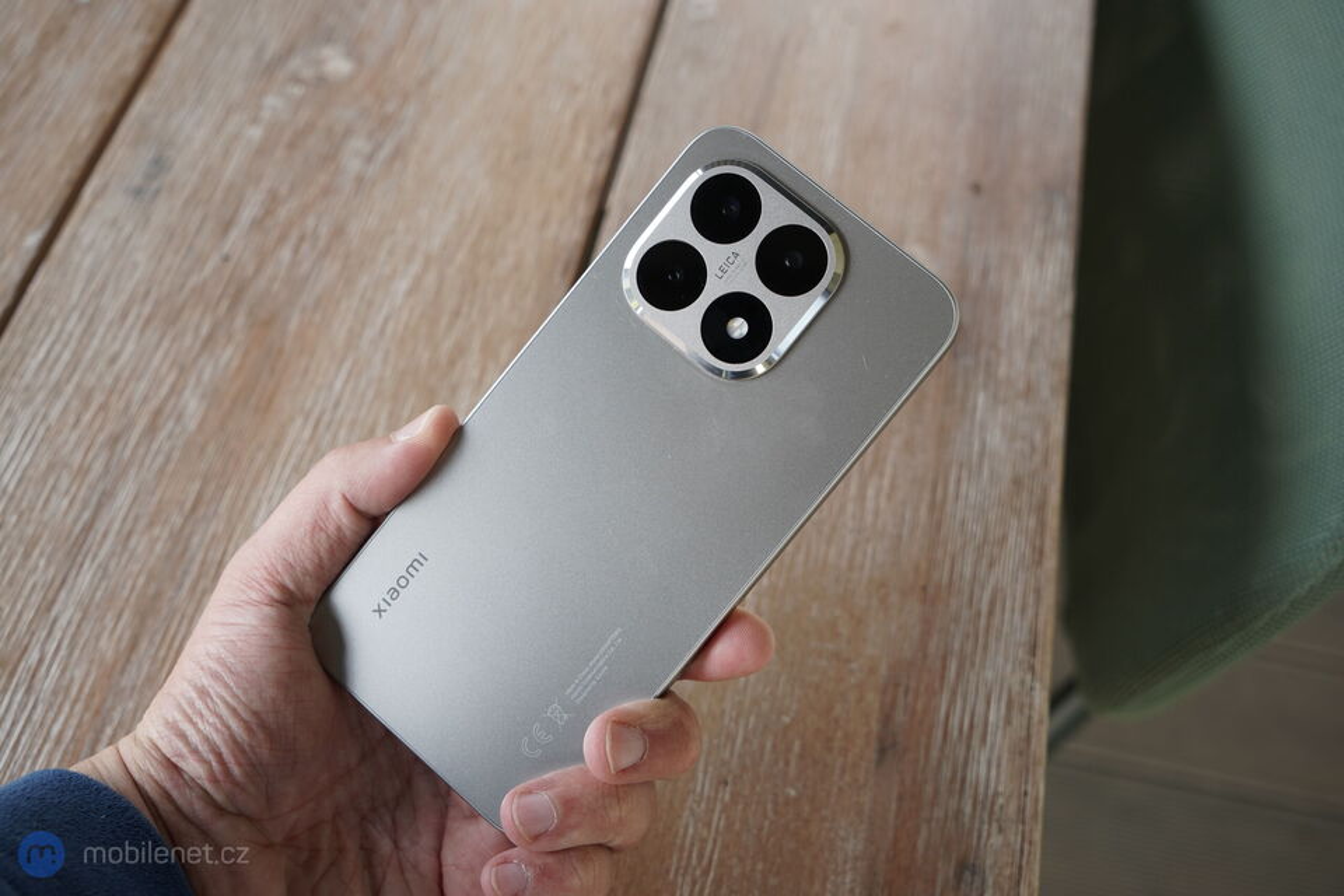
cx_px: 672
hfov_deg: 44.5
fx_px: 1643
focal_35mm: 44
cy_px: 448
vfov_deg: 30.5
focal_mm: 44
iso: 200
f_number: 5.6
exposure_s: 1/125
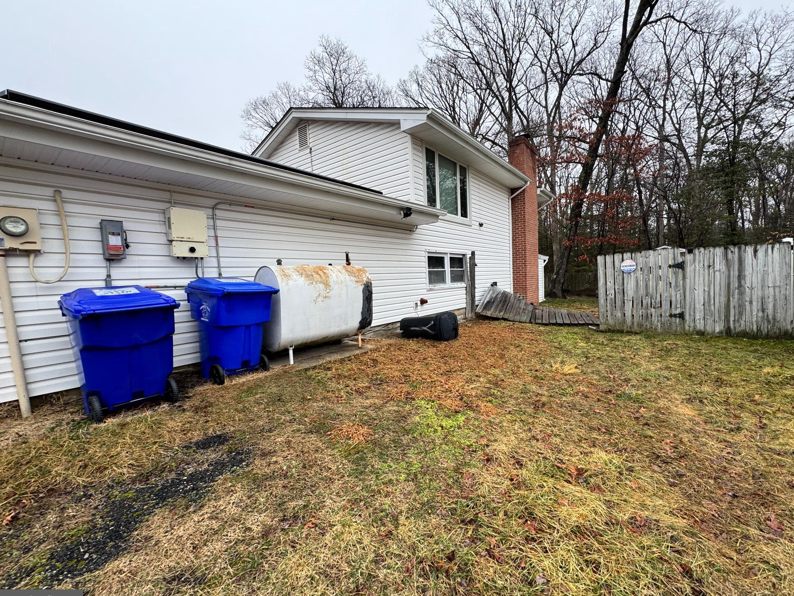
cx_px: 405
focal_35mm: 15
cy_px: 304
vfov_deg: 81.8
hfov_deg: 98.1
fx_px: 344
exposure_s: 1/234
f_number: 2.2
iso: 40
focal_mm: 2.22
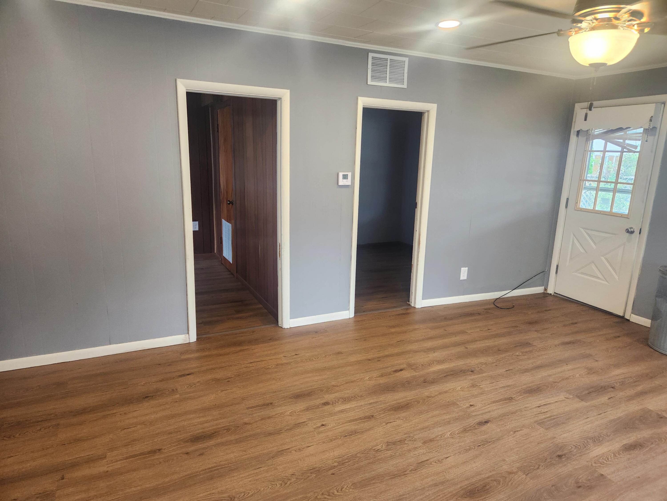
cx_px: 334
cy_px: 250
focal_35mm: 23
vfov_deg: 58.9
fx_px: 443
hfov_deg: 73.9
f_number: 1.8
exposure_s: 1/120
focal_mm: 5.4
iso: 200
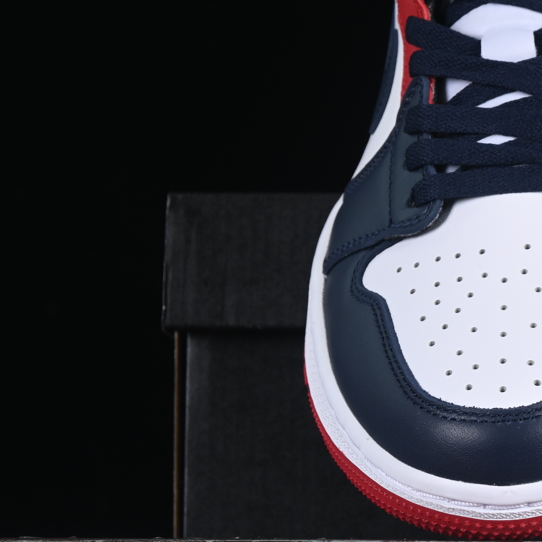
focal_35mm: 174
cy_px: 238
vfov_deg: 10.0
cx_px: 691
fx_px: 3082
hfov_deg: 9.9
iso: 160
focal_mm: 50
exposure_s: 1/60
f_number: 7.1
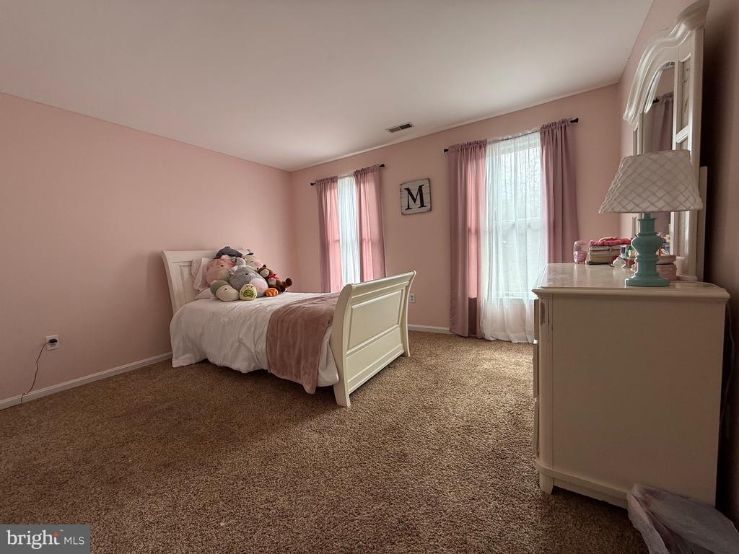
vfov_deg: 85.7
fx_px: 299
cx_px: 370
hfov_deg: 102.1
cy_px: 277
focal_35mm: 14
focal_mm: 2.22
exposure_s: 1/109
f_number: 2.2
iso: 64
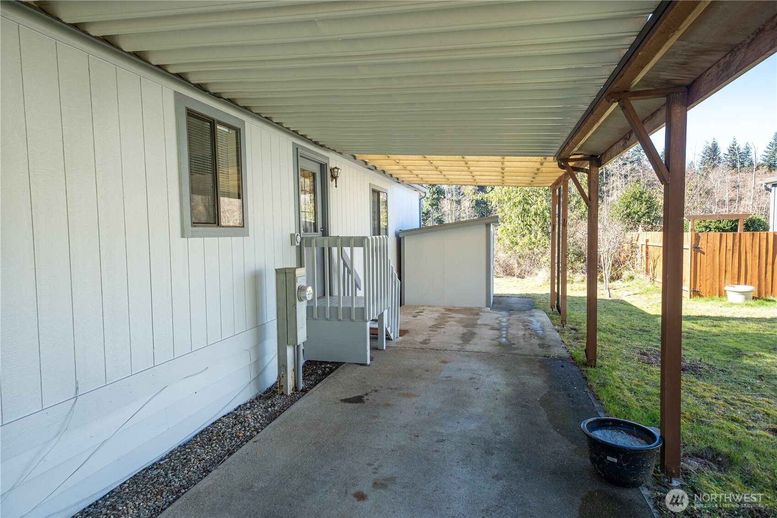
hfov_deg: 86.9
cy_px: 259
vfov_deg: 64.5
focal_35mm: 19
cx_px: 388
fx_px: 410
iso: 250
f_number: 6.4
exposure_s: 1/125
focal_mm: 12.6
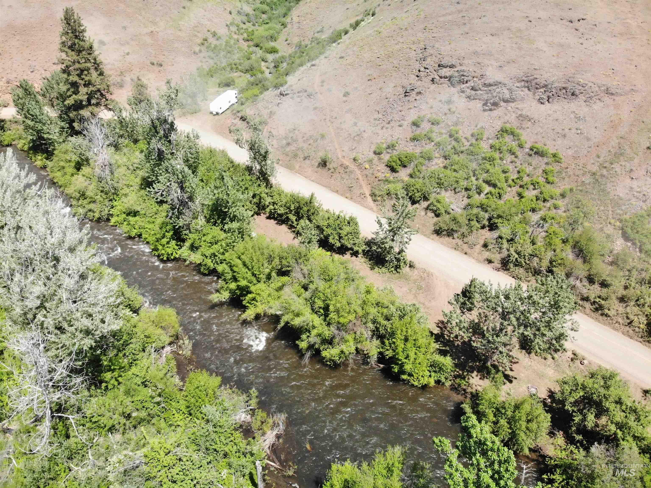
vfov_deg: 56.8
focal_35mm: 24
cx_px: 326
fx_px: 451
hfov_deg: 71.6
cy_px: 244
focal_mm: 4.5
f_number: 2.8
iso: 400
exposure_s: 1/15
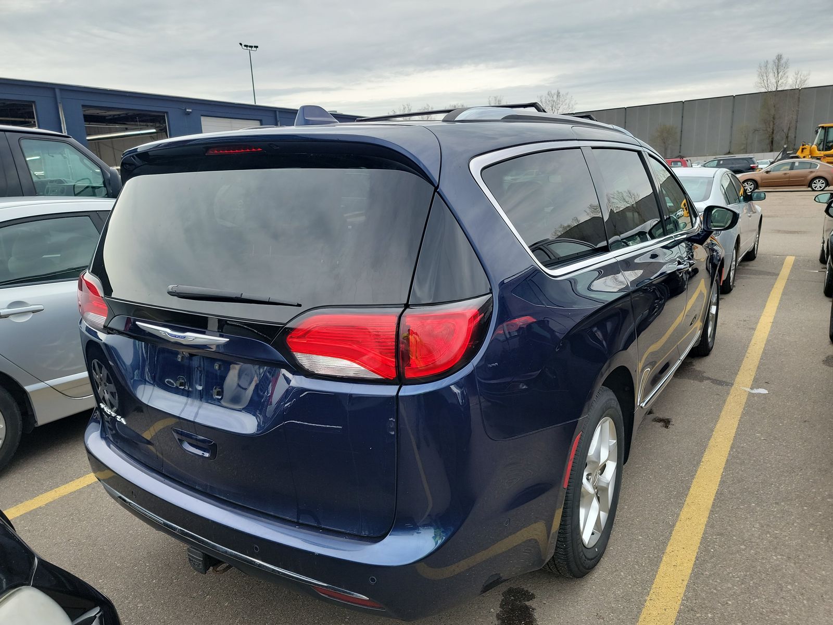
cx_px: 416
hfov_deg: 71.6
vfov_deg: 56.8
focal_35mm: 24
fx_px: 578
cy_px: 312
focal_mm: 6.7
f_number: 1.8
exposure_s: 1/231
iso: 50
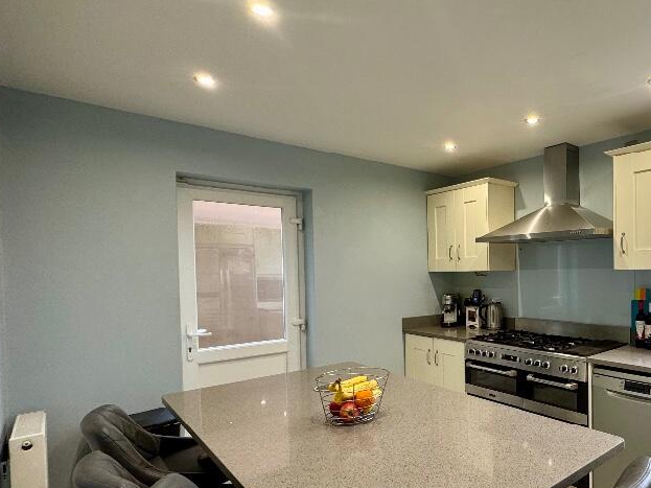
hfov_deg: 67.7
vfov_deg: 58.6
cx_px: 511
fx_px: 432
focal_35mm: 23
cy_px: 282
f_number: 2.2
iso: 160
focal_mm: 2.22
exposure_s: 1/50
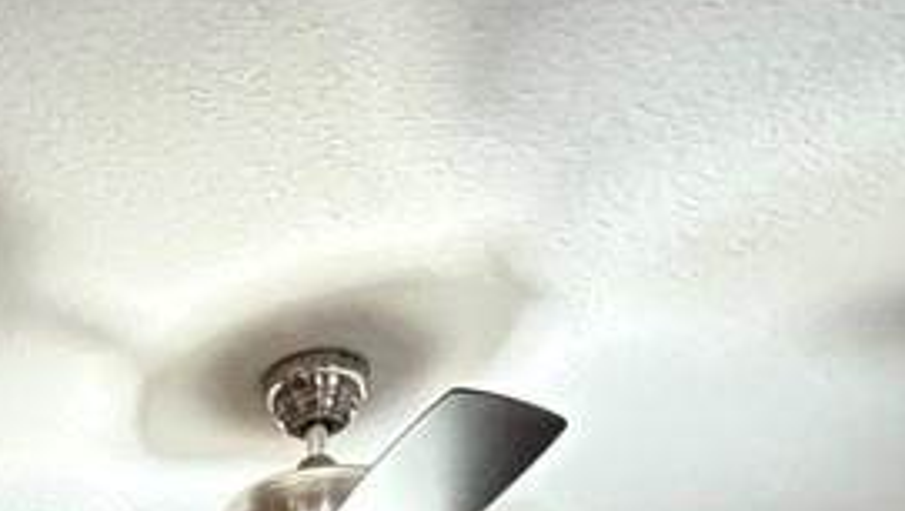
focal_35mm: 90
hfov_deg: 22.1
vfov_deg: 9.8
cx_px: -130
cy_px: 1586
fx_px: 2162
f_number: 2.2
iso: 800
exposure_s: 1/60
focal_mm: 2.22
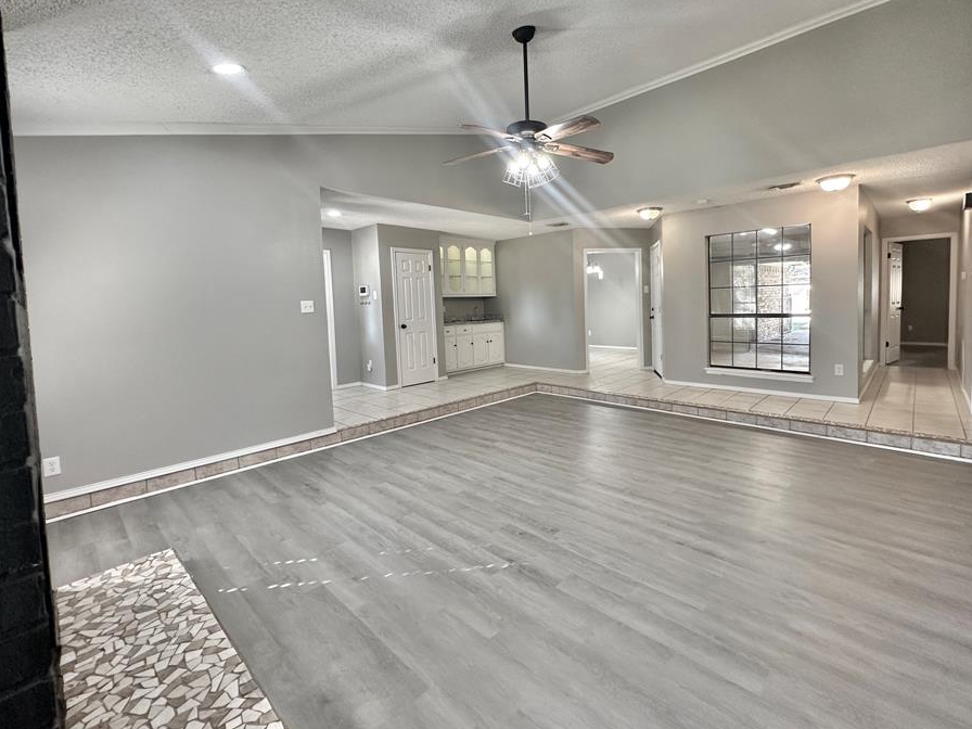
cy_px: 325
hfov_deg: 94.4
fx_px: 449
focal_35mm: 16
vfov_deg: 77.9
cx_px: 517
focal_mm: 2.22
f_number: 2.2
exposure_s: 1/60
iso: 160
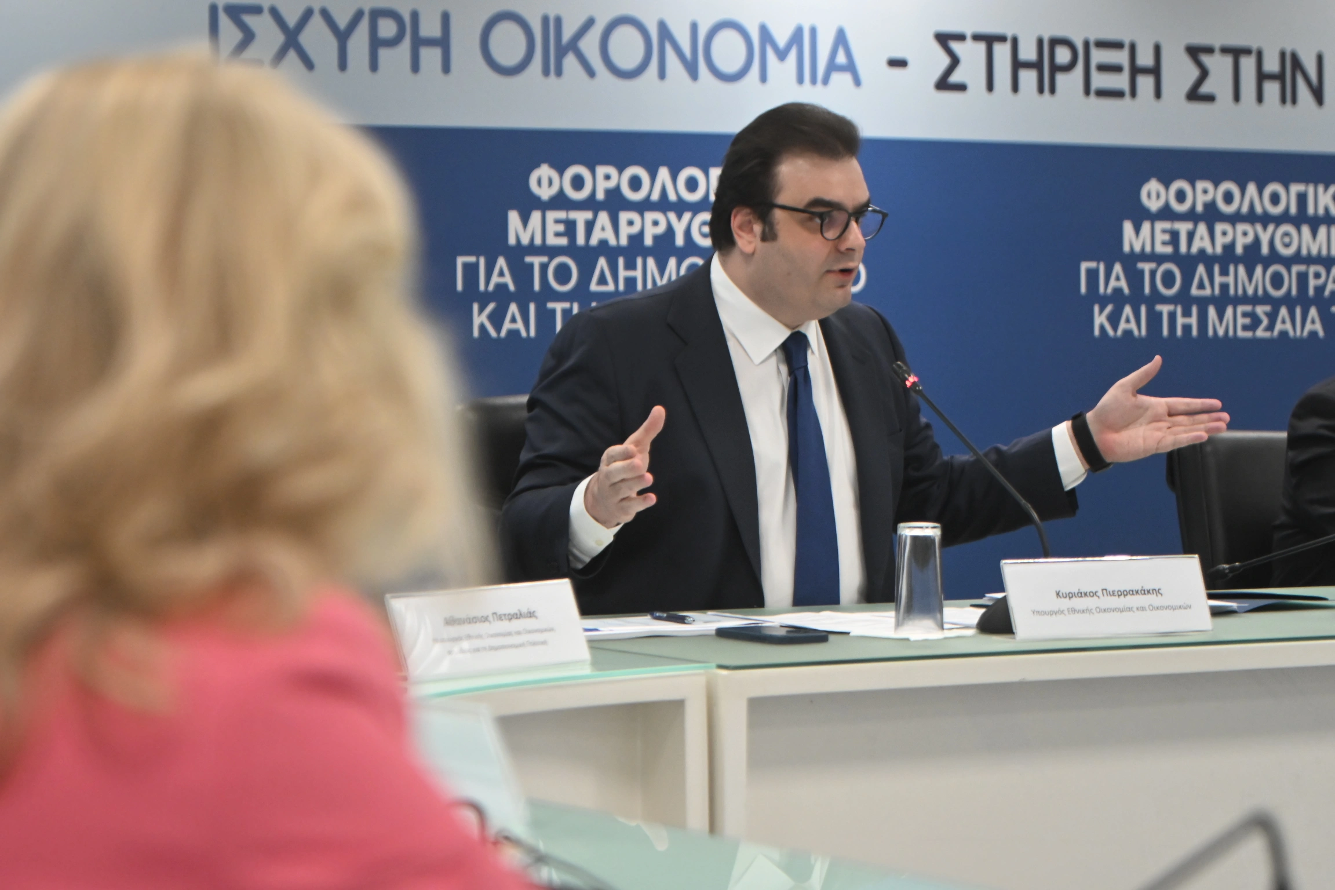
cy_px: 445
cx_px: 668
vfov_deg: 12.2
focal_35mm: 112
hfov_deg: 18.3
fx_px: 4153
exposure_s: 1/400
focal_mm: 75
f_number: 2.8
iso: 2000
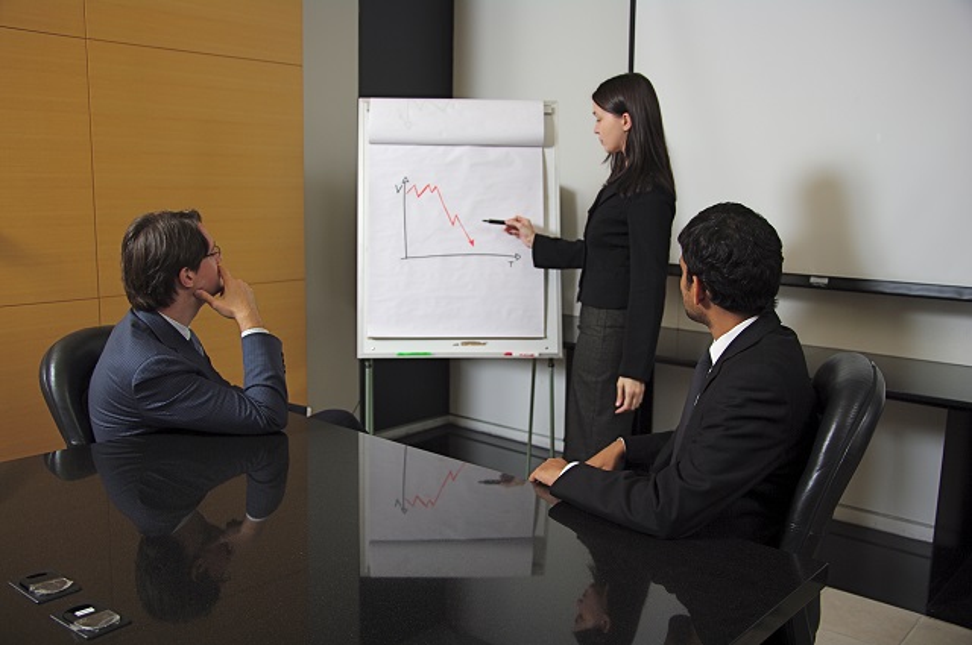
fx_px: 936
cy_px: 322
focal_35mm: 35
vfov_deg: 38.1
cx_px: 486
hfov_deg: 54.9
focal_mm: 23.13
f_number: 4.5
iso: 100
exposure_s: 1/180
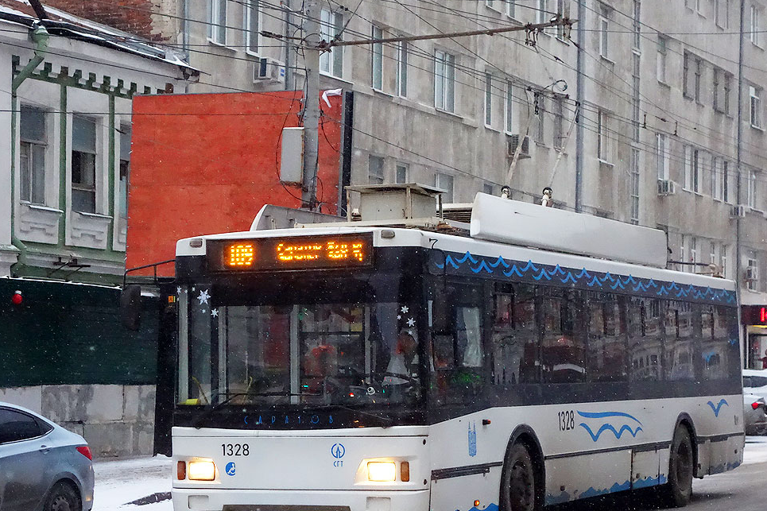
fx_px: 2066
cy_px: 276
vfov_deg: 14.1
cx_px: 383
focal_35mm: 97
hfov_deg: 21.0
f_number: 4.5
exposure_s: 1/500
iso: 2500
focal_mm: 28.84
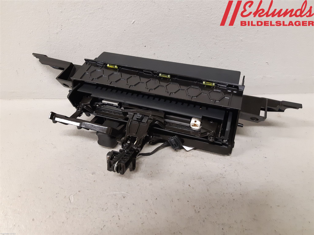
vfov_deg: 53.1
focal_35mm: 26
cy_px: 118
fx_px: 236
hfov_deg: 67.3
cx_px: 157
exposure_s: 1/50
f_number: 1.7
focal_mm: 3.93
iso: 320
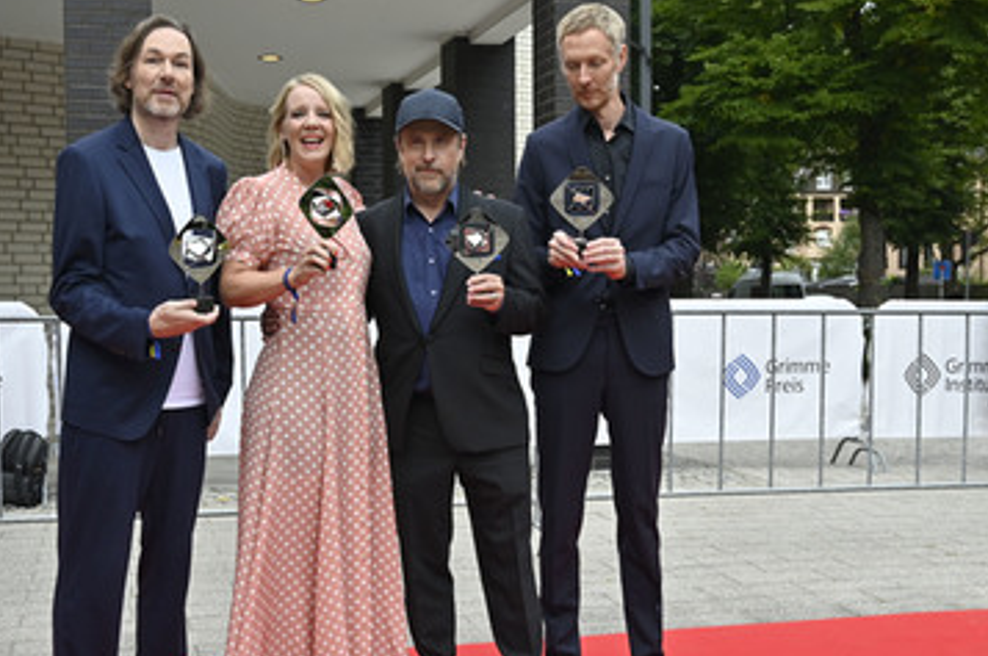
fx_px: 1196
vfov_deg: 30.6
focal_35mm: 44
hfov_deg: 44.5
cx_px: 372
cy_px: 393
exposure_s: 1/500
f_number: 5.6
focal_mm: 34.5
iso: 1000
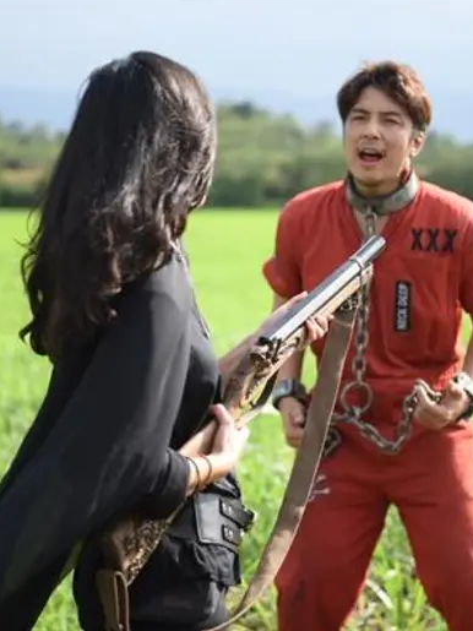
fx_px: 1859
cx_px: 261
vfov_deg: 19.3
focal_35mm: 102
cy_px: 314
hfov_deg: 14.5
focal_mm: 70
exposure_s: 1/640
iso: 100
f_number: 2.8
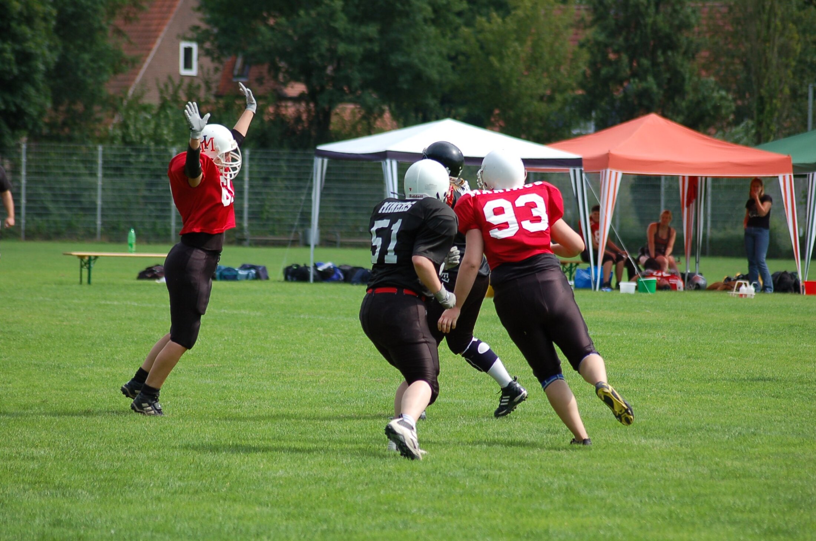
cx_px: 408
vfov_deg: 6.8
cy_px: 270
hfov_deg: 10.2
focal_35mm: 202
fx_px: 4581
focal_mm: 135
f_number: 4.5
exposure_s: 1/1000
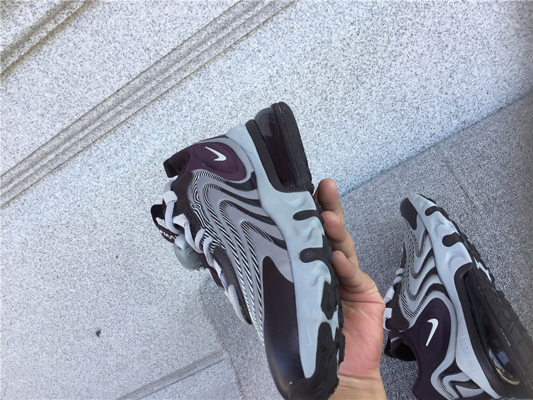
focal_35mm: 31
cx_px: 266
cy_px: 200
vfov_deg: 45.4
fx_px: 477
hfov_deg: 58.4
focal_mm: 3.3
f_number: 2.4
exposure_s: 1/186
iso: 25
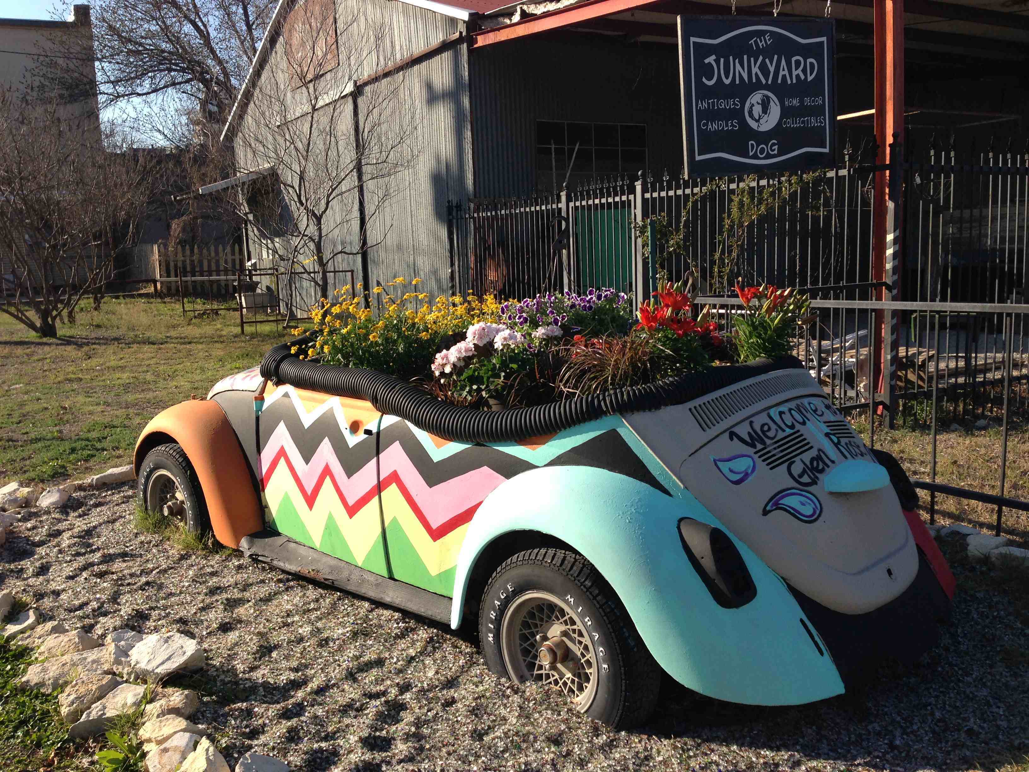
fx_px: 981
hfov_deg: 55.4
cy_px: 386
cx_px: 514
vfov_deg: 42.9
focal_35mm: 33
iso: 50
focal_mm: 4.13
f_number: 2.4
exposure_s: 1/935
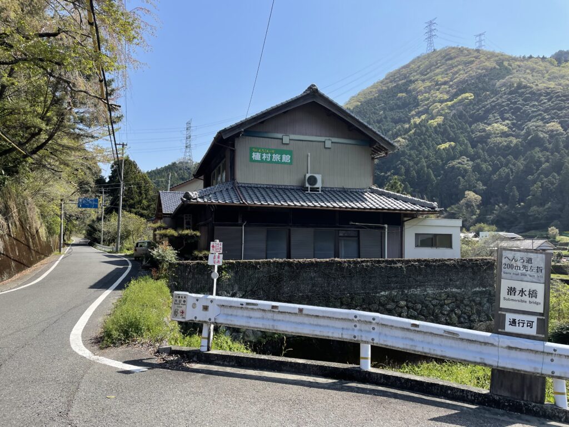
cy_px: 214
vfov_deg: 53.1
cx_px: 284
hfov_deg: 67.3
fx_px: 427
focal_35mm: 26
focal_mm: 4.2
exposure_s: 1/3040
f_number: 1.6
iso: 32
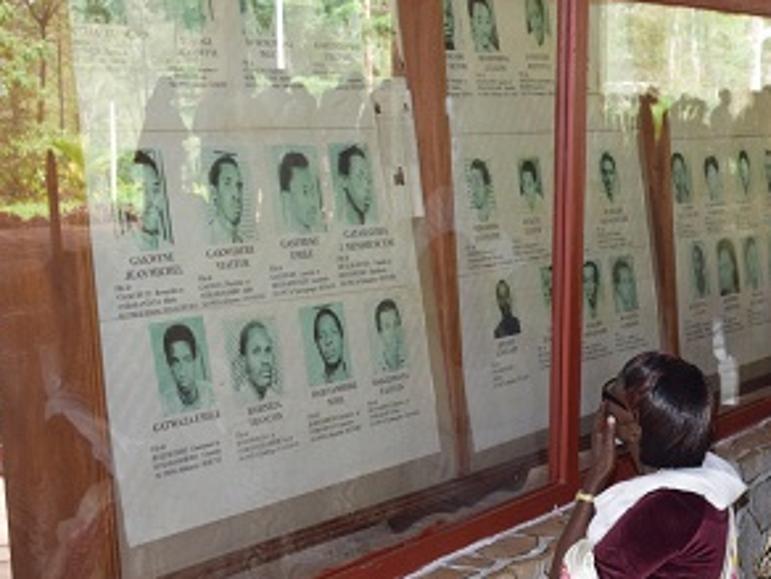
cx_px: 890
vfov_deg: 17.7
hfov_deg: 22.0
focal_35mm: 83
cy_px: 418
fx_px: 1849
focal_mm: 24
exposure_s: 1/80
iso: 800
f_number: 4.5
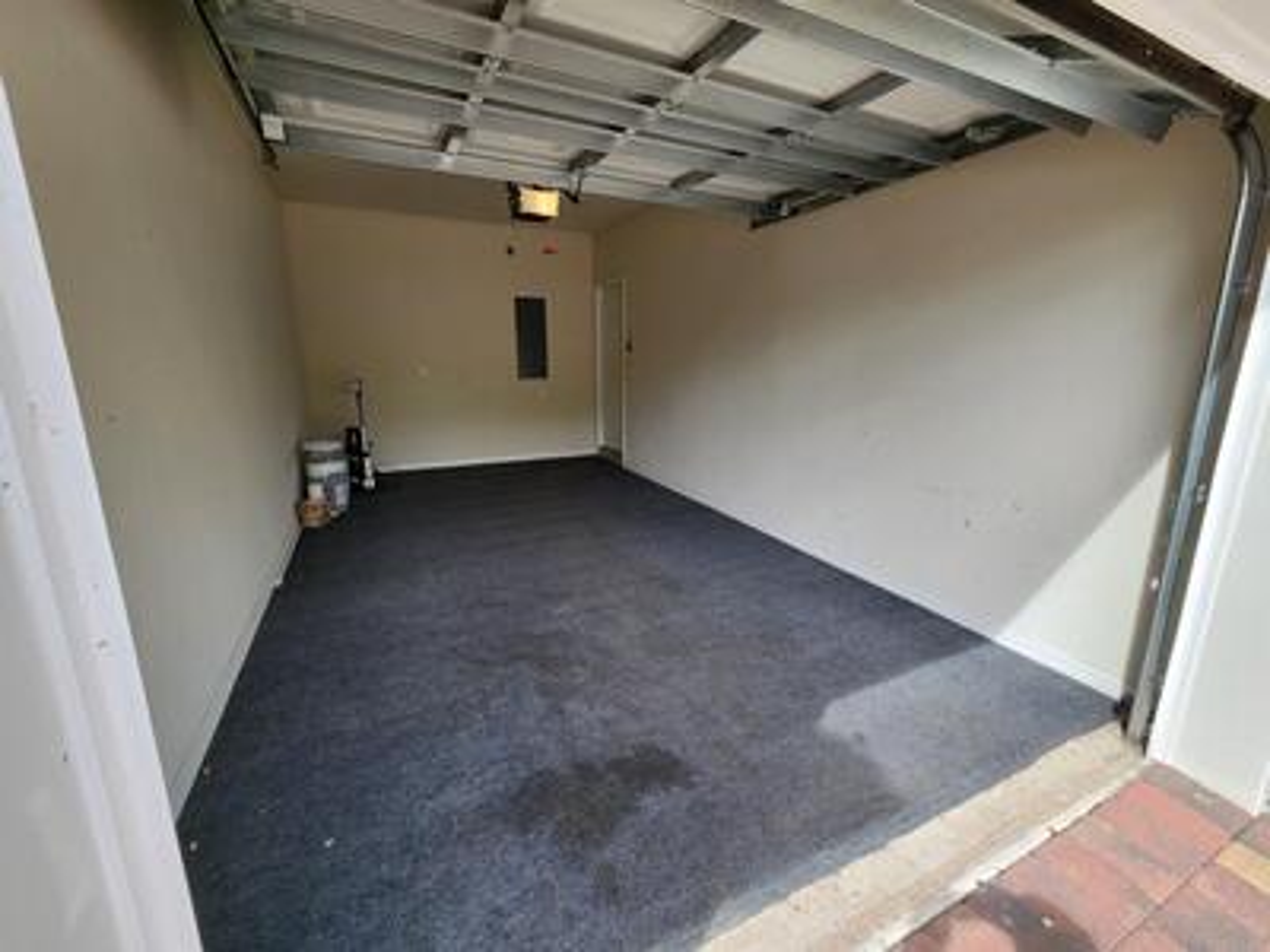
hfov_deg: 106.2
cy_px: 476
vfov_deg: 89.9
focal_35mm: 13
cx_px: 635
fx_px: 477
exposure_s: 1/514
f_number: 2.2
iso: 50
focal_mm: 2.2
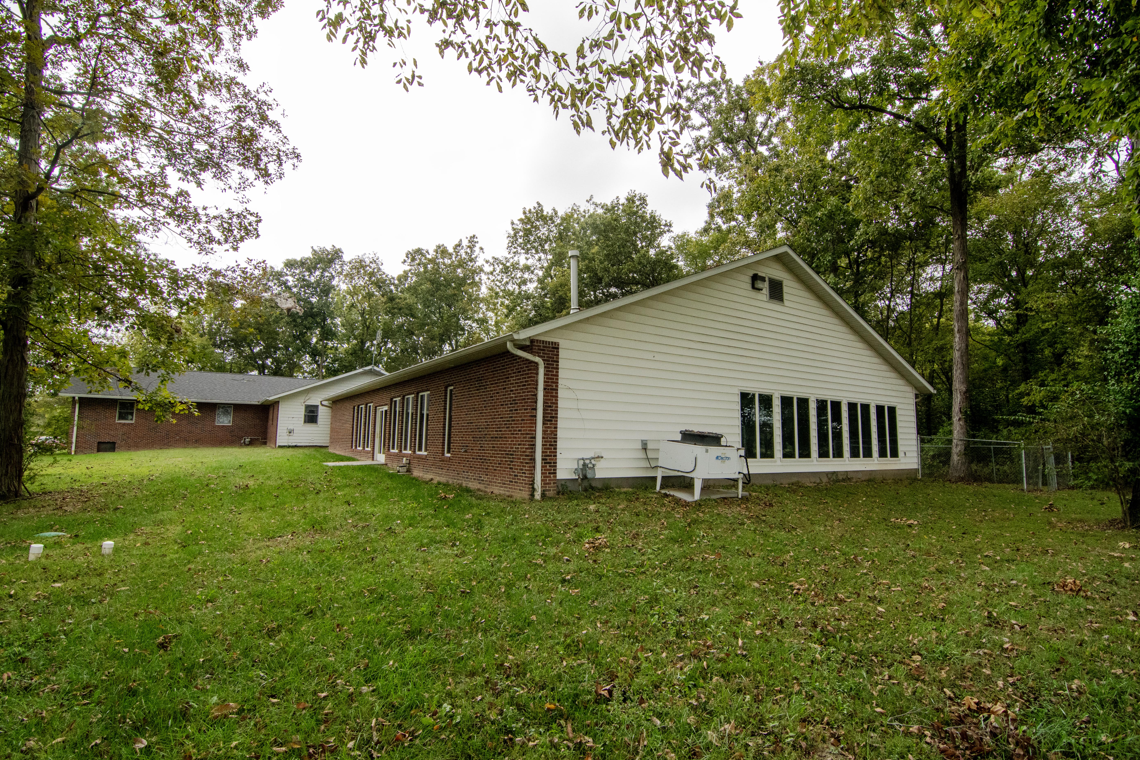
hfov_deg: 96.7
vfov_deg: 73.7
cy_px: 380
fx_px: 507
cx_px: 570
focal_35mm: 16
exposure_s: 1/400
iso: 1250
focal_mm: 11
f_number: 8
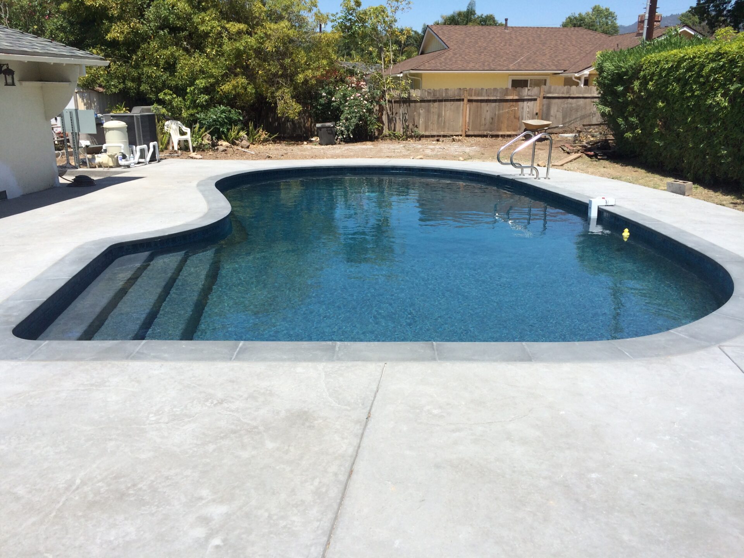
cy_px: 279
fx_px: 645
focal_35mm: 30
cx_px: 372
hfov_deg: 60.0
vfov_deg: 46.8
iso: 32
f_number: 2.2
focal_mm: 4.12
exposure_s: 1/2283
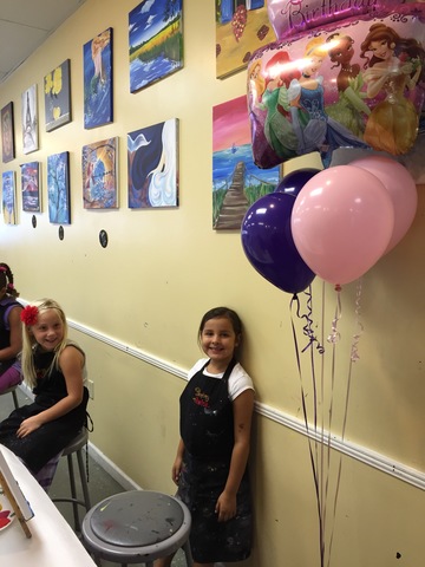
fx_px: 475
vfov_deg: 61.7
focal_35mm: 29
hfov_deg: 48.2
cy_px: 284
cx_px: 212
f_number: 2.2
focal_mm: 4.15
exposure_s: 1/30
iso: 64
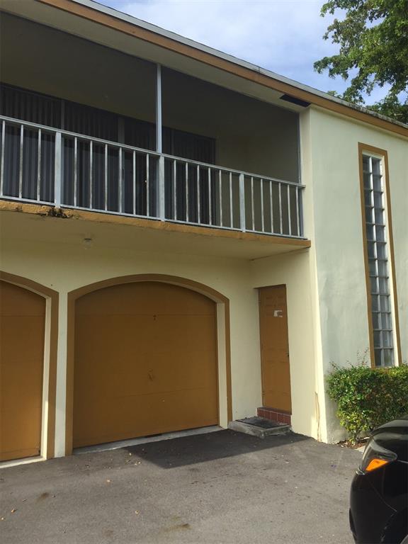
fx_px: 456
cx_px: 204
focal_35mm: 29
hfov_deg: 48.2
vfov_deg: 61.7
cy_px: 272
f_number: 2.2
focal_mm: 4.15
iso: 32
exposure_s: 1/860
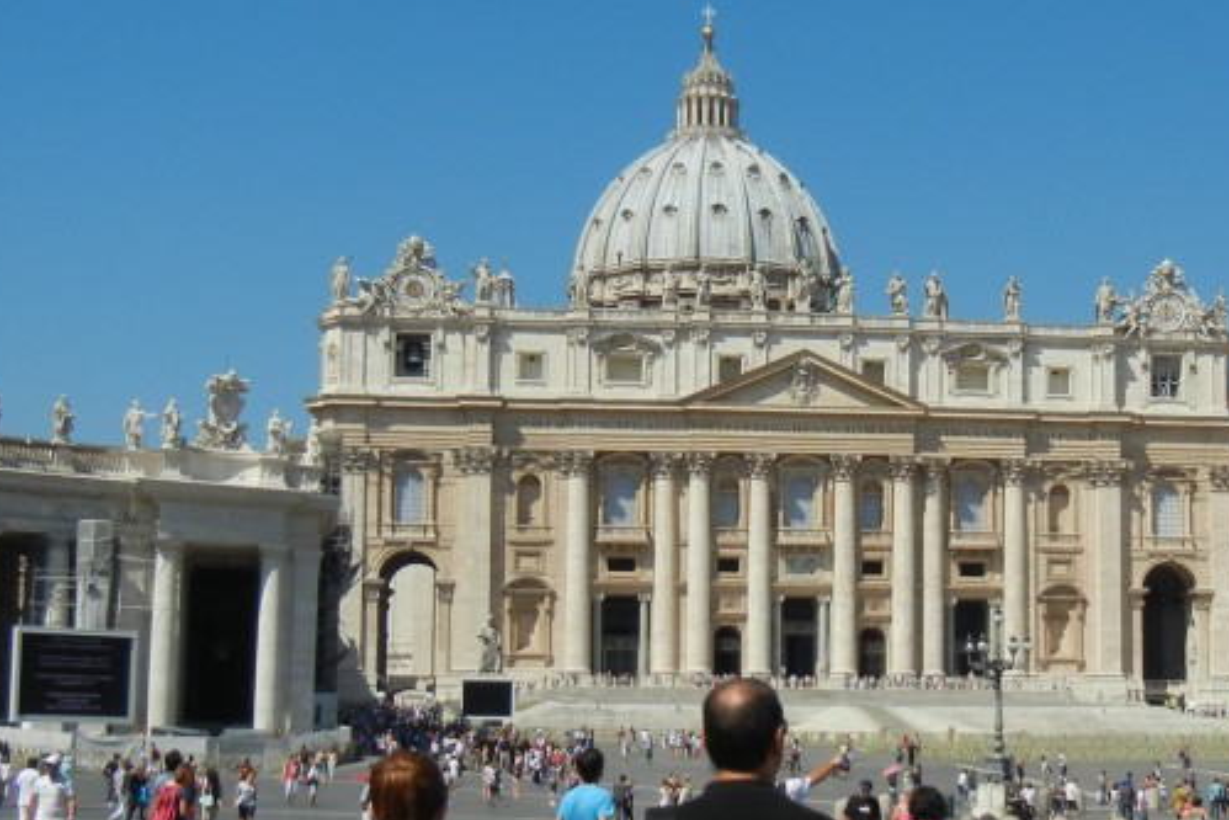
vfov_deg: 21.2
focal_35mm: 64
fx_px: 2185
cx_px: 830
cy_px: 532
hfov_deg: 31.1
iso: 160
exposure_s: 1/633
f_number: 7
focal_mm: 5.4
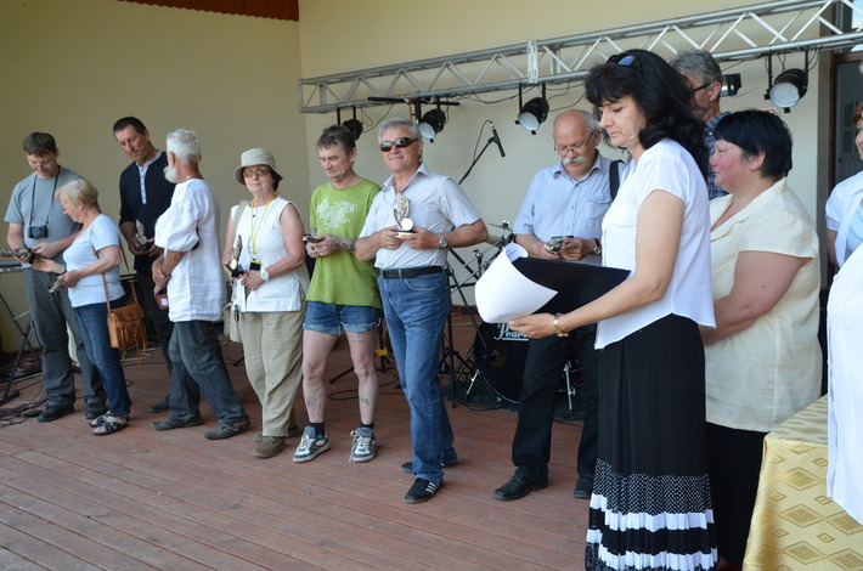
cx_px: 432
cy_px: 286
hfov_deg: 49.6
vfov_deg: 34.1
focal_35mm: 39
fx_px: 933
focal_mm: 26
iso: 800
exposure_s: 1/250
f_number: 8
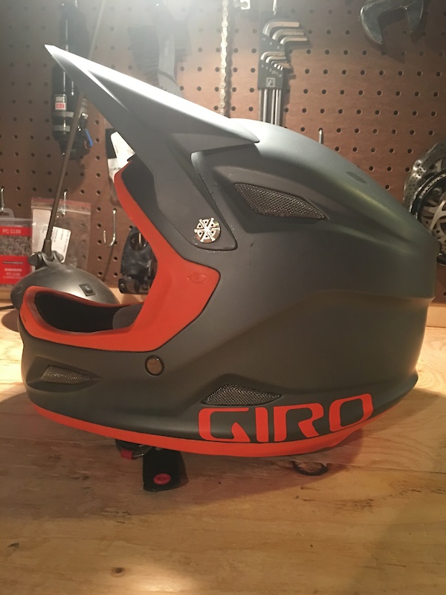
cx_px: 223
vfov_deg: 61.7
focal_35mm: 29
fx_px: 498
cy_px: 298
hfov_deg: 48.2
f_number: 2.2
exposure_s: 1/15
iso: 100
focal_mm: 4.15
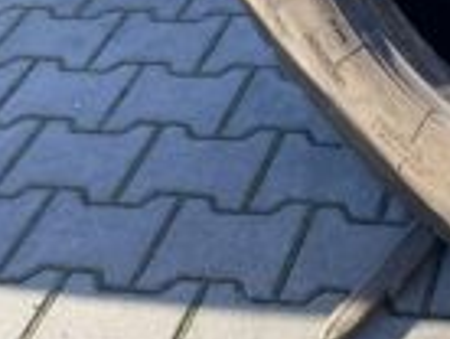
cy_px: -148
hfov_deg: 22.0
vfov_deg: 16.8
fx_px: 1055
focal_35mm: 81
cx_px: 564
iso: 32
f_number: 1.8
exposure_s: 1/350
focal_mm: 4.25
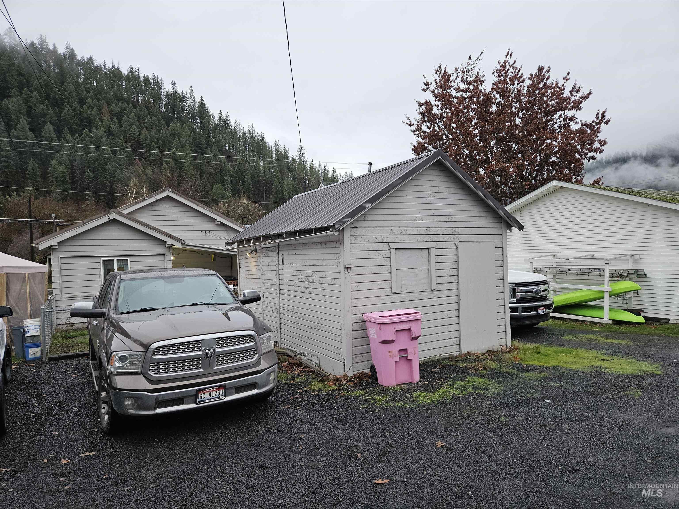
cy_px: 254
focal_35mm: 23
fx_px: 451
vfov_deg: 58.9
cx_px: 340
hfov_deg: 73.9
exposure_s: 1/120
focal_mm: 5.4
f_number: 1.8
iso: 160
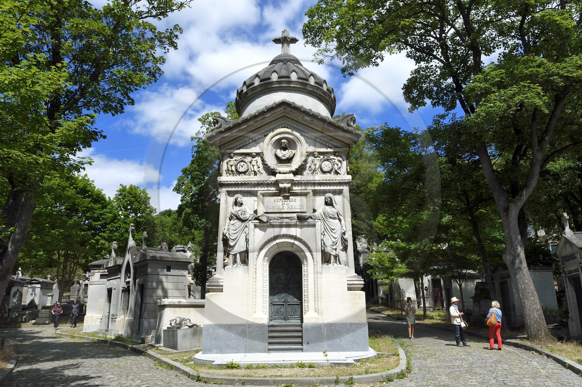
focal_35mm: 31
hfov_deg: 60.3
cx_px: 291
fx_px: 501
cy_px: 194
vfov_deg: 42.3
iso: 200
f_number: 14
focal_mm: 31
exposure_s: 1/200
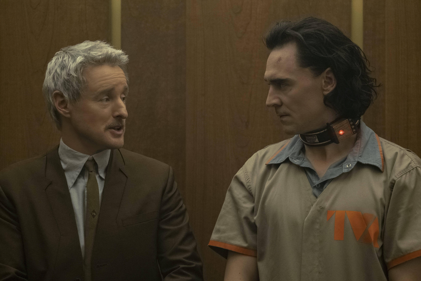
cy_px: 140
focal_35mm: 126
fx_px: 1473
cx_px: 210
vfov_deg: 10.9
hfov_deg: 16.3
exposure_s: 1/125
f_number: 2.8
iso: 5000
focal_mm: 83.8
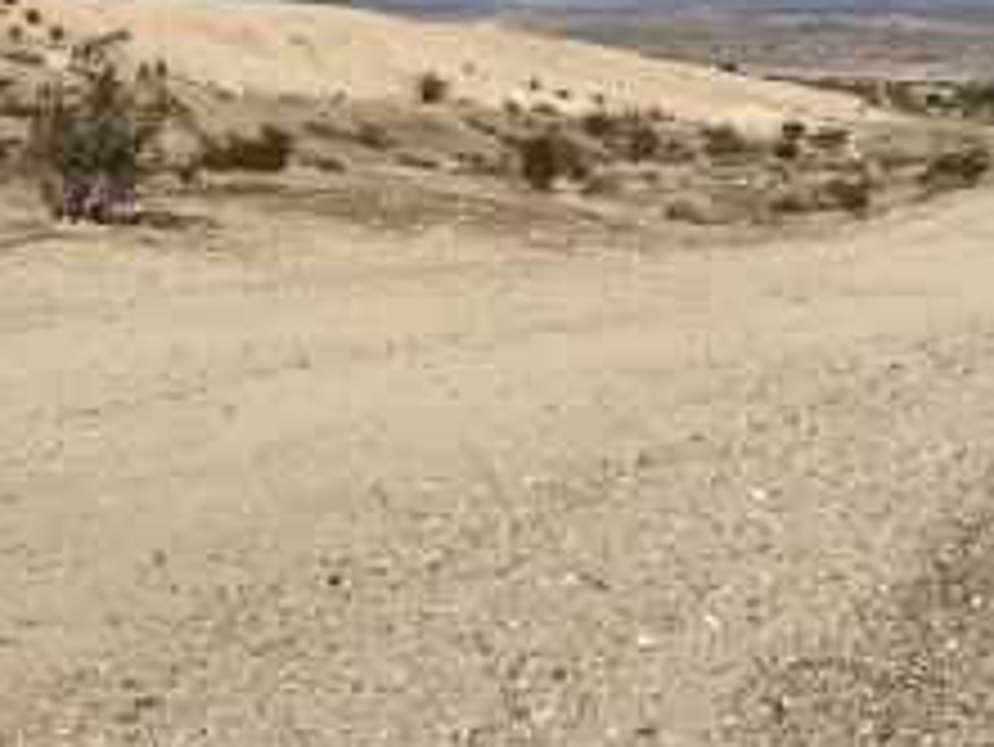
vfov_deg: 25.9
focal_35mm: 56
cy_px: 216
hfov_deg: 34.2
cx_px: 603
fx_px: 1609
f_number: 2.4
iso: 25
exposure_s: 1/3546
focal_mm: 3.3
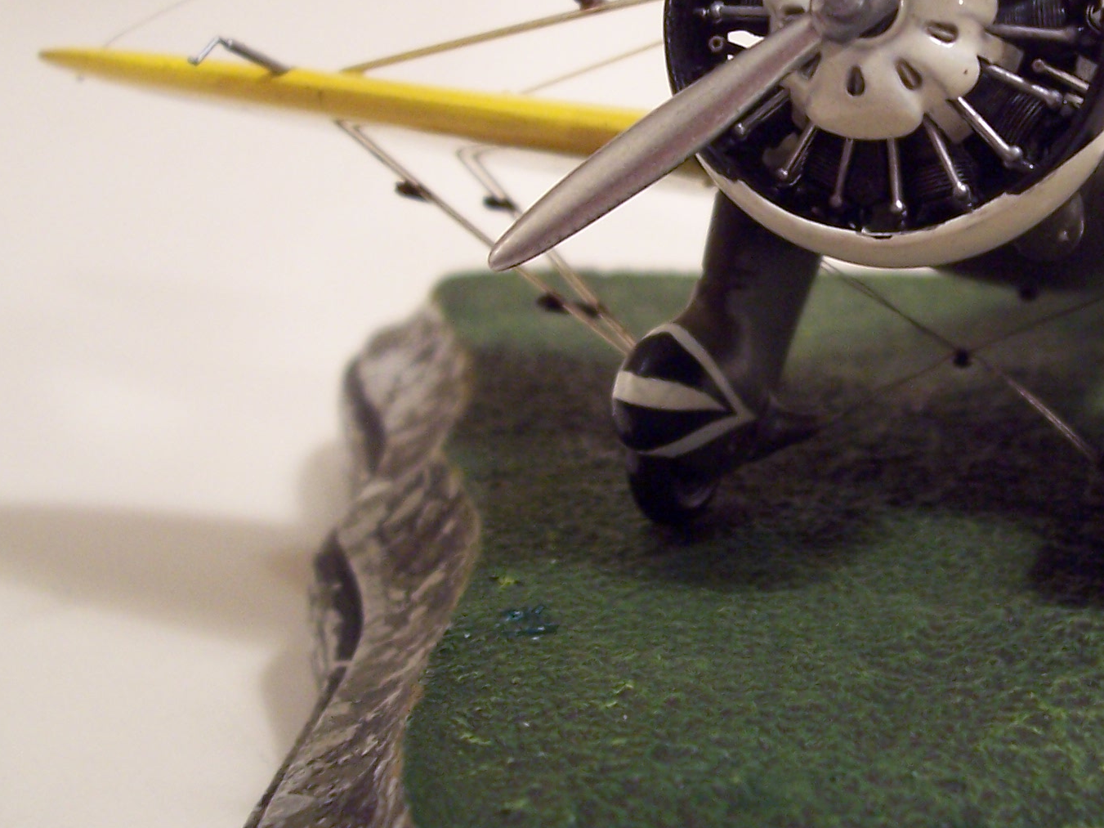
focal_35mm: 58
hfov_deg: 32.2
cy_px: 221
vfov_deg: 25.0
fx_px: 1850
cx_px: 913
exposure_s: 1/15
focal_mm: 5.6
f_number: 2.7
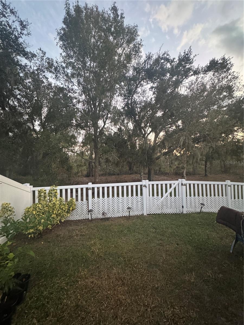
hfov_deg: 85.7
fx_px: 132
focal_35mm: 14
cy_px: 162
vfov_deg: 102.1
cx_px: 122
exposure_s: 1/40
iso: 1000
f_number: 2.2
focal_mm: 2.22
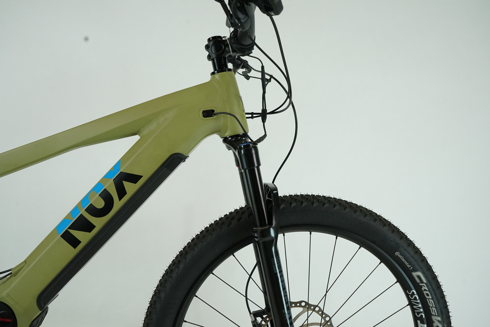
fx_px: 381
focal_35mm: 28
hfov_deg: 65.5
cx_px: 245
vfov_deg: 46.4
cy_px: 164
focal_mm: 28
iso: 2000
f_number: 8
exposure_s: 1/200
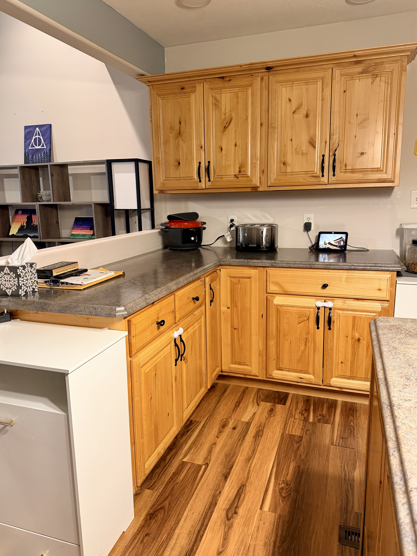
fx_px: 386
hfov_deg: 56.8
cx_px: 208
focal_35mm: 24
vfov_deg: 71.6
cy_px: 278
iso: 400
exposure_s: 1/60
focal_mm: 6.76
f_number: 1.78
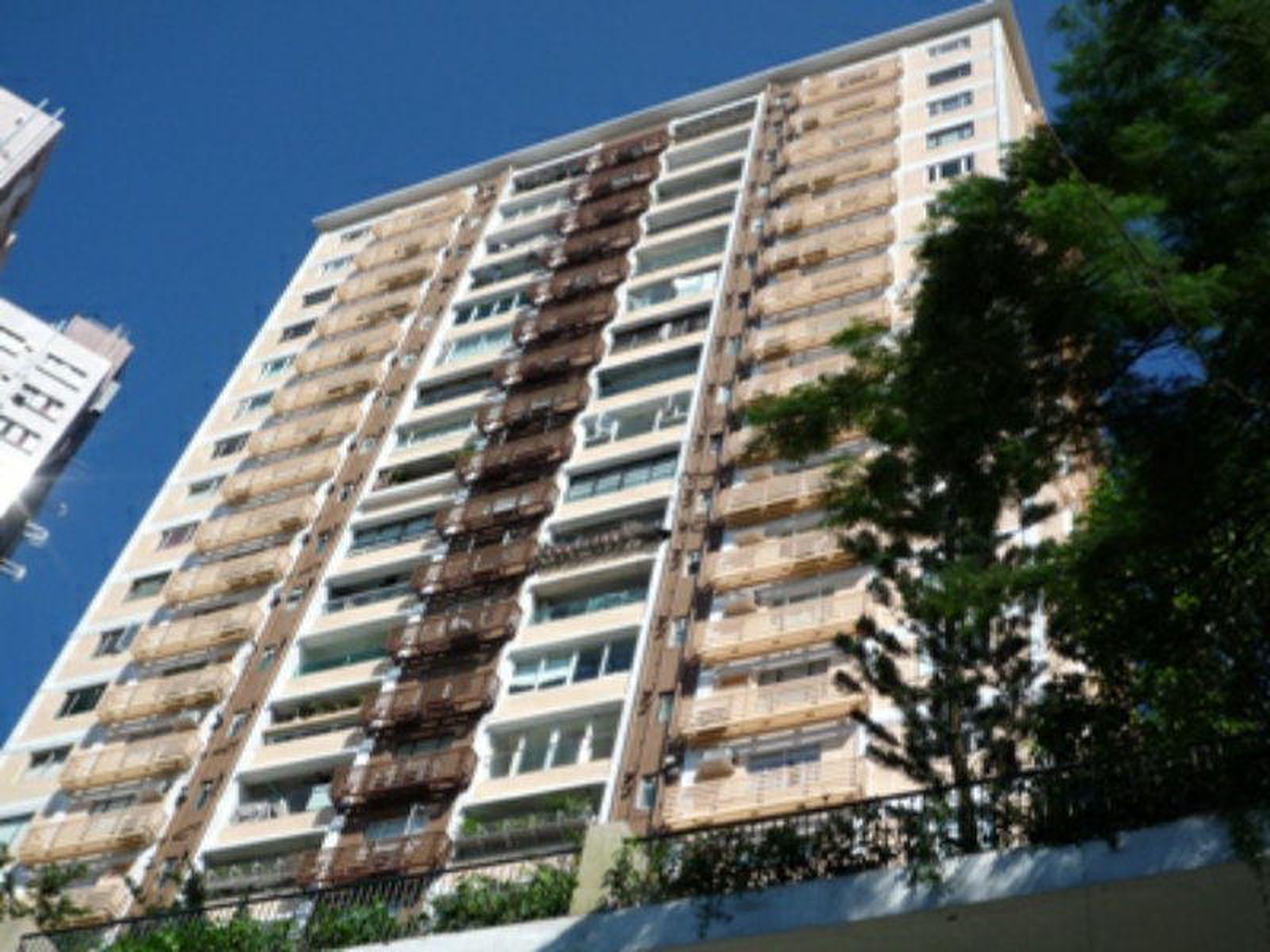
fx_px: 1724
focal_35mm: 47
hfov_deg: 40.4
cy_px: 476
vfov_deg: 30.9
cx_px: 635
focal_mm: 8.3
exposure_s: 1/800
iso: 100
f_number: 5
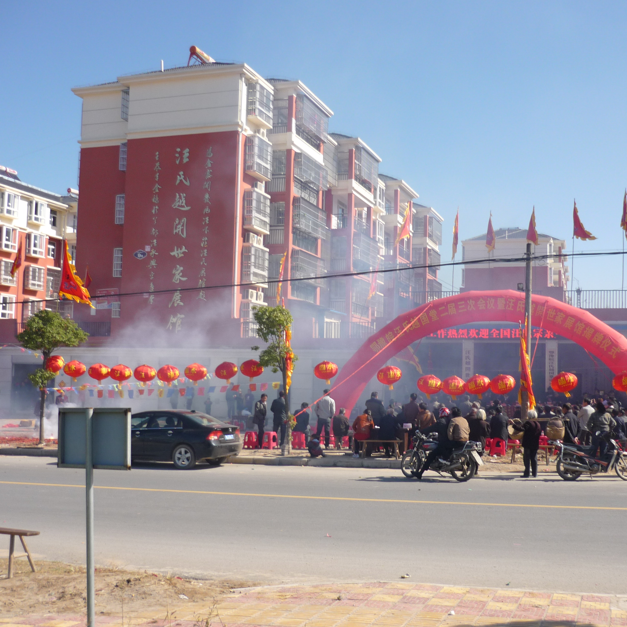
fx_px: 799
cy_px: 313
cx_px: 364
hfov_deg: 42.7
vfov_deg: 42.8
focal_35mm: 39
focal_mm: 5.5
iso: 100
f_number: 8
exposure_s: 1/160
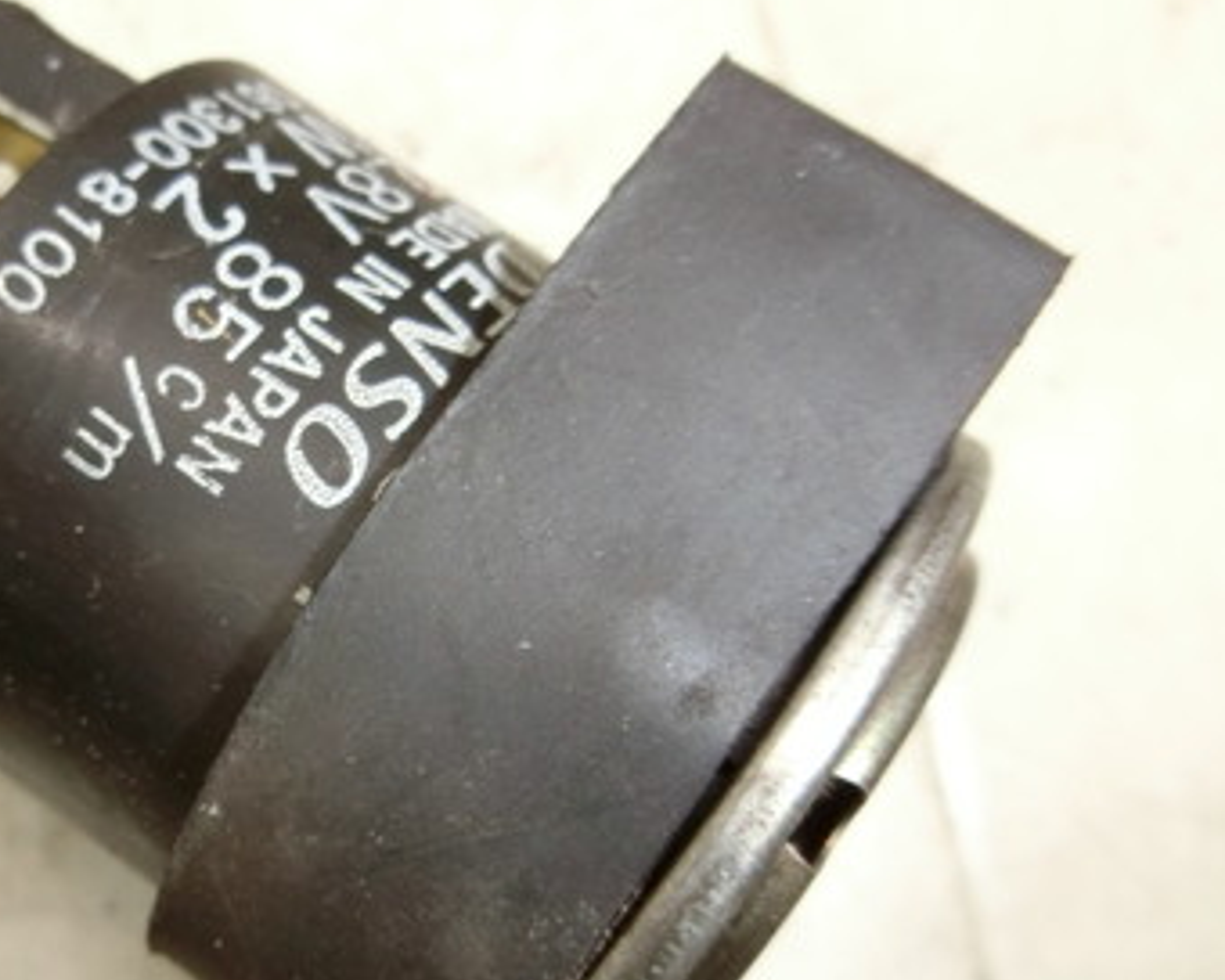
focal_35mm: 43
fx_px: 1559
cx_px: 331
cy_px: 638
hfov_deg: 41.8
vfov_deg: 34.6
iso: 400
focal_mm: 4.5
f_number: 3.5
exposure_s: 1/60
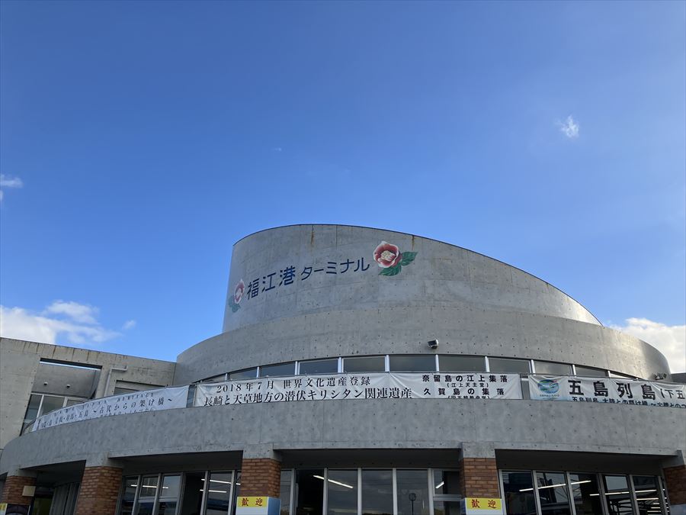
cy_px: 258
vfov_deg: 49.7
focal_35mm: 28
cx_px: 343
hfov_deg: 63.4
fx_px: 555
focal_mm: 3.99
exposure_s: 1/1312
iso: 32
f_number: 1.8
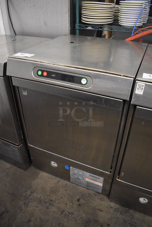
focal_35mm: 27
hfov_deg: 48.0
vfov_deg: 67.3
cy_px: 114
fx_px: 171
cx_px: 76
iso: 4000
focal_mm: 18
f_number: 3.5
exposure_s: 1/125
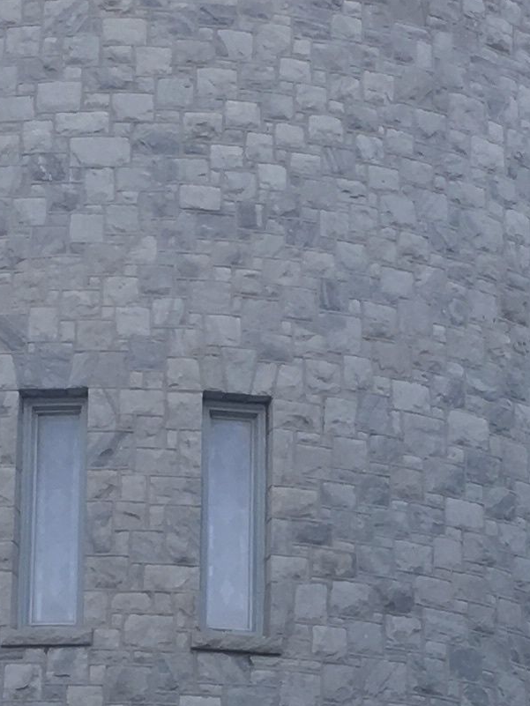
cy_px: 582
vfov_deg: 13.4
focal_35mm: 146
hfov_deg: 10.2
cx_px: 278
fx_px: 2980
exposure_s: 1/120
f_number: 2.2
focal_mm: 4.15
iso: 40
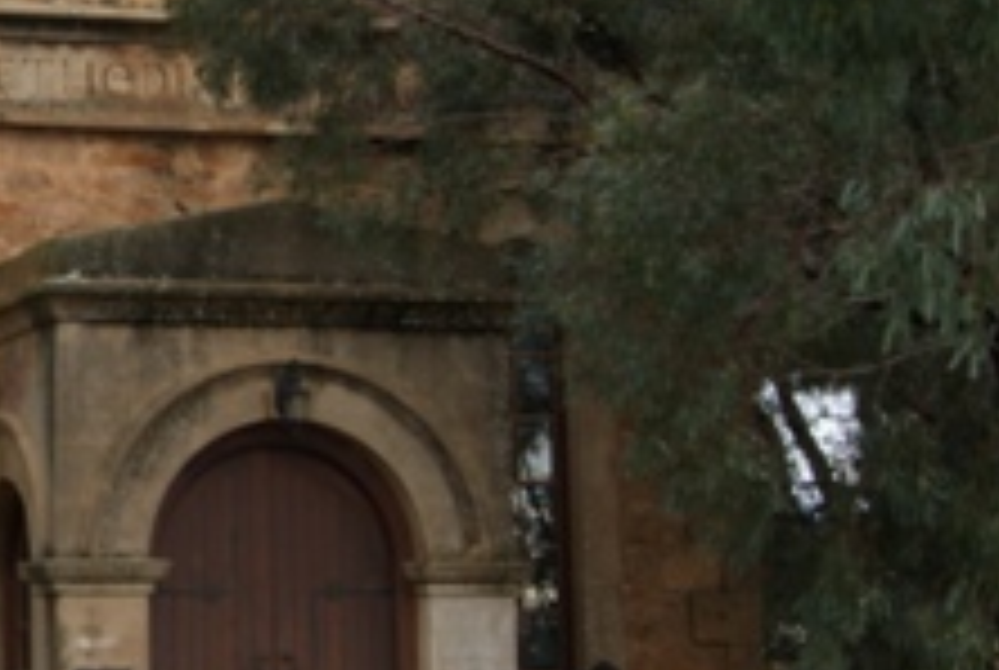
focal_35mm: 95
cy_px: 324
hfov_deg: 20.0
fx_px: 2642
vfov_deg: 14.5
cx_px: -220
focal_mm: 22
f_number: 6.3
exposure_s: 1/60
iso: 100
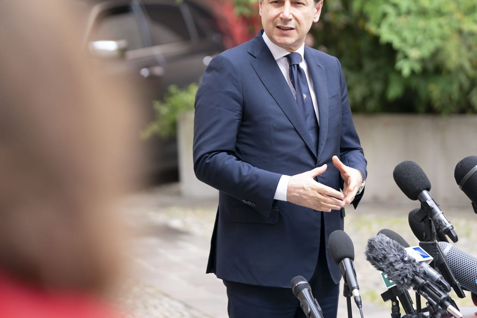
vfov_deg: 7.3
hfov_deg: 10.9
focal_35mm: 188
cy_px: 108
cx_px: 298
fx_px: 2491
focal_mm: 120
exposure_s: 1/250
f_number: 2.8
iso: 200
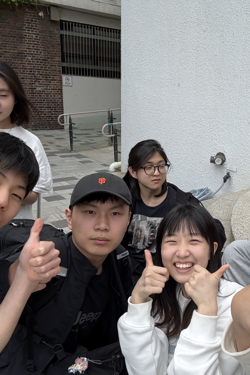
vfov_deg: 58.7
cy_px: 188
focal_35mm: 32
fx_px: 333
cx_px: 194
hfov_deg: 39.7
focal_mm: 2.69
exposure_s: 1/546
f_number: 1.9
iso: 25
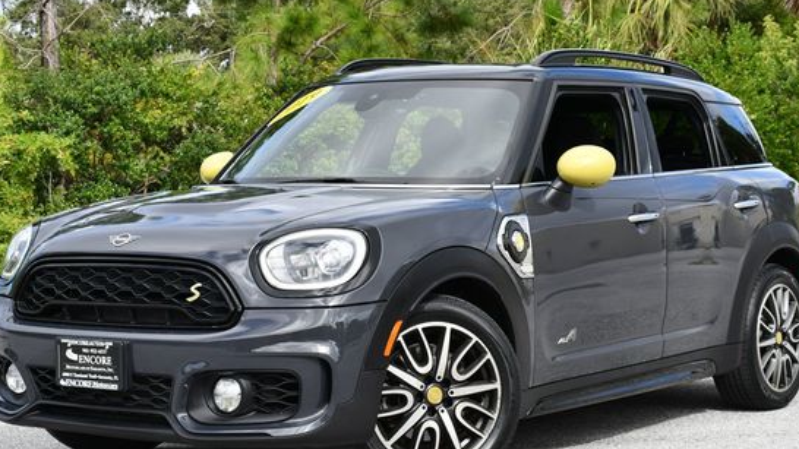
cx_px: 411
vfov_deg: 14.1
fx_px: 1822
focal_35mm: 86
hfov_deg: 24.7
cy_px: 237
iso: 140
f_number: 8
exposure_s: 1/250
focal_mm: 35
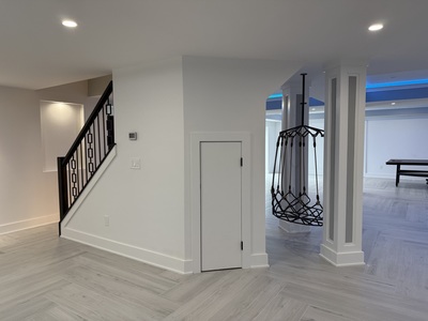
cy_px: 160
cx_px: 214
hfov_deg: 71.6
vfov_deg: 56.8
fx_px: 297
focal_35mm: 24
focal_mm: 6.76
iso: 125
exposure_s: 1/182
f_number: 1.78
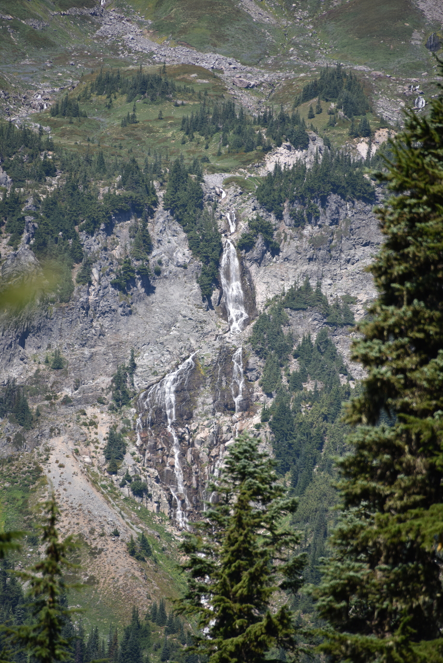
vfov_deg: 6.9
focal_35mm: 300
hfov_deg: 4.6
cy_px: 332
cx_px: 222
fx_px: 5534
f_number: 5.6
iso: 200
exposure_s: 1/640
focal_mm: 300
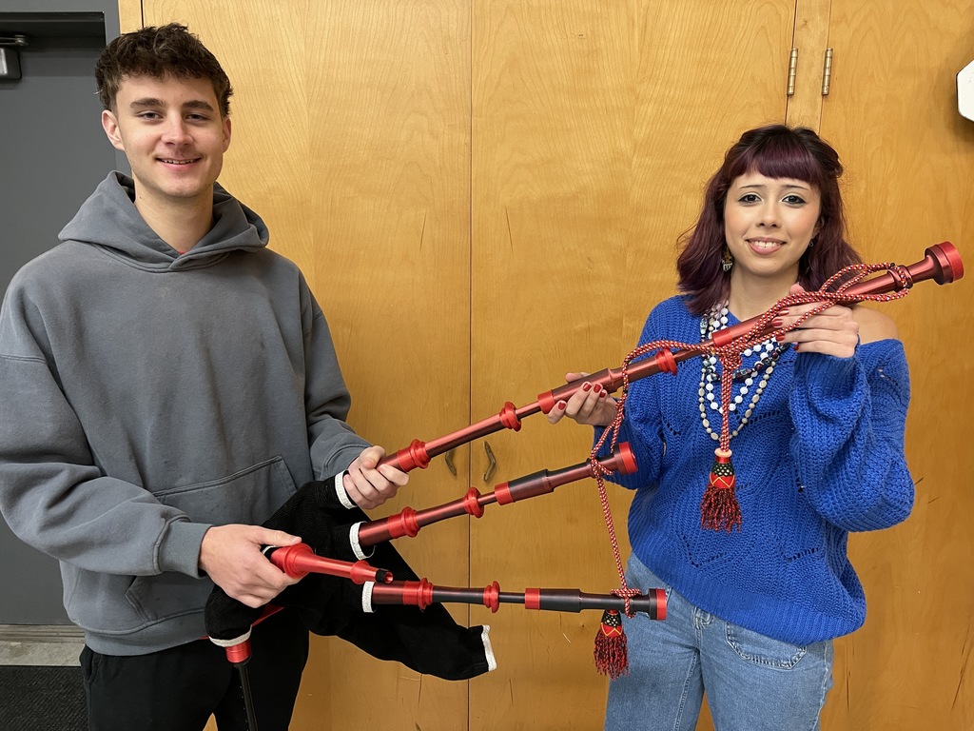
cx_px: 487
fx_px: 732
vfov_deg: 53.1
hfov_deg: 67.3
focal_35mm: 26
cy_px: 366
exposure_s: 1/60
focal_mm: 5.1
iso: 250
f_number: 1.6
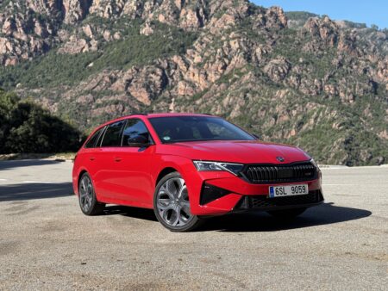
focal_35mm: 48
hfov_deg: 39.6
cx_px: 194
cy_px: 146
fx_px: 538
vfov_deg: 30.3
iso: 64
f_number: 1.78
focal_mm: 6.76
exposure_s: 1/2415
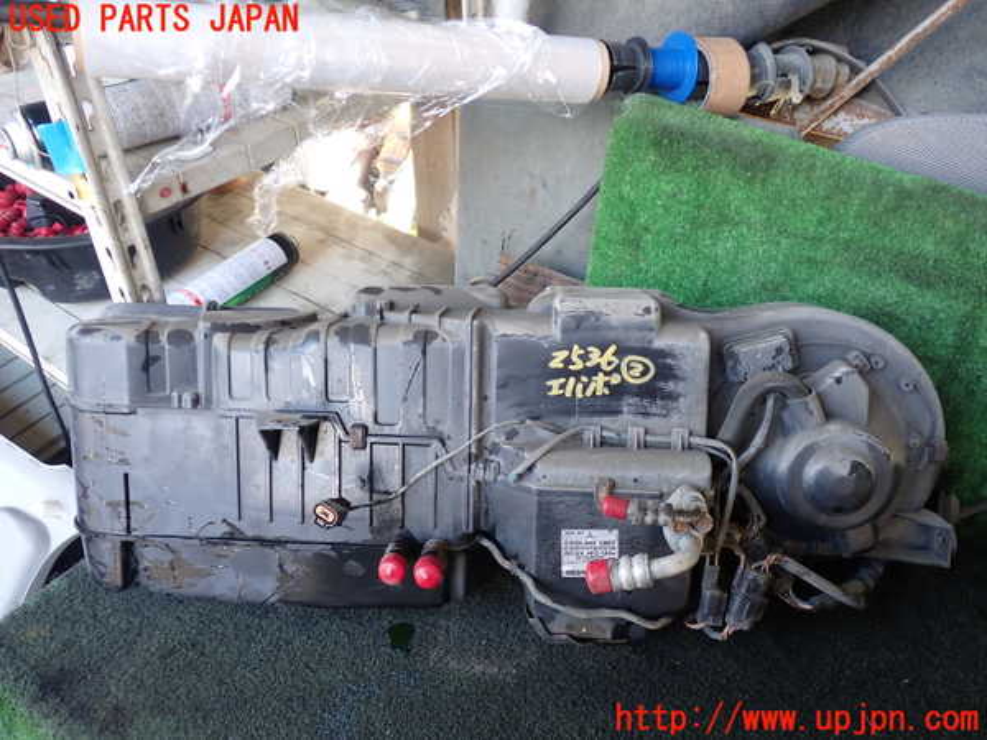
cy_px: 370
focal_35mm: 30
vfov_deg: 46.8
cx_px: 494
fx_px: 855
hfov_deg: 60.0
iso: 160
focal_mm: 5.4
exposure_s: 1/60
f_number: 2.3
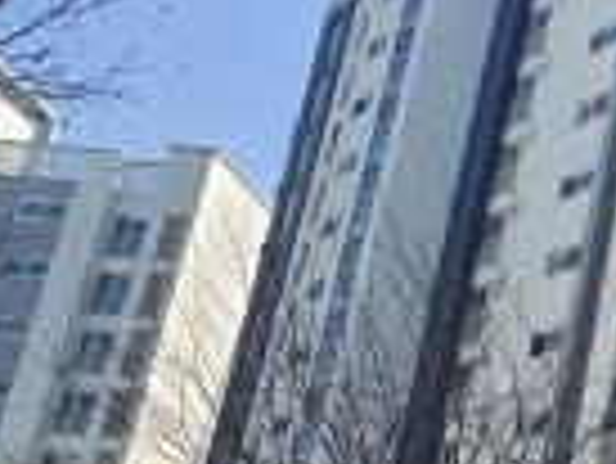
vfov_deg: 19.1
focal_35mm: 76
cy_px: 405
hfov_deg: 19.5
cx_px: 1093
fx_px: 1354
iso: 50
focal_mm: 2.2
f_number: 2.2
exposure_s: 1/1222
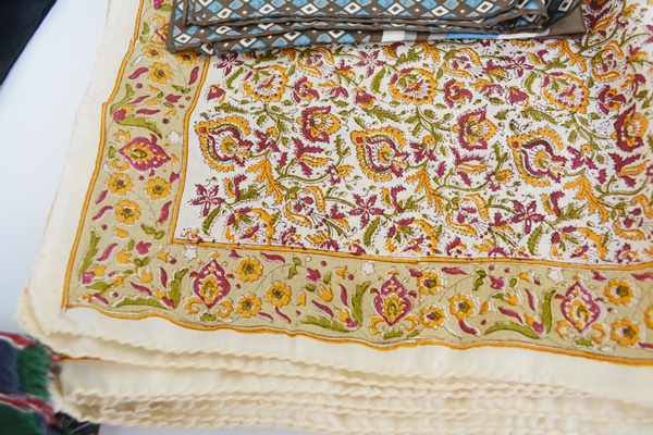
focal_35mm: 27
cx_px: 326
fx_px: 490
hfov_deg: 67.4
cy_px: 218
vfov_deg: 47.9
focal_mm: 18
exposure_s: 1/125
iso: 250
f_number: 5.6
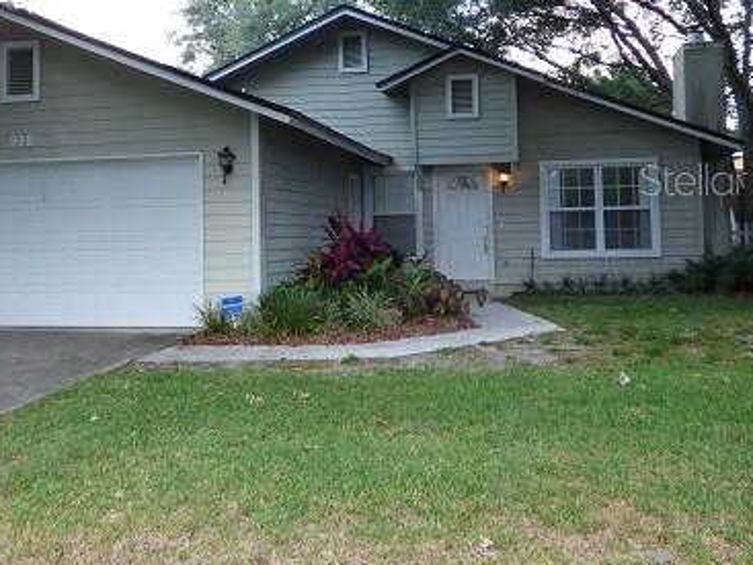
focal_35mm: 46
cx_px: 308
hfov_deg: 41.1
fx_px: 1000
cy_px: 179
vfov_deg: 31.2
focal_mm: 5.78
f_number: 3.4
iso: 160
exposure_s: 1/60
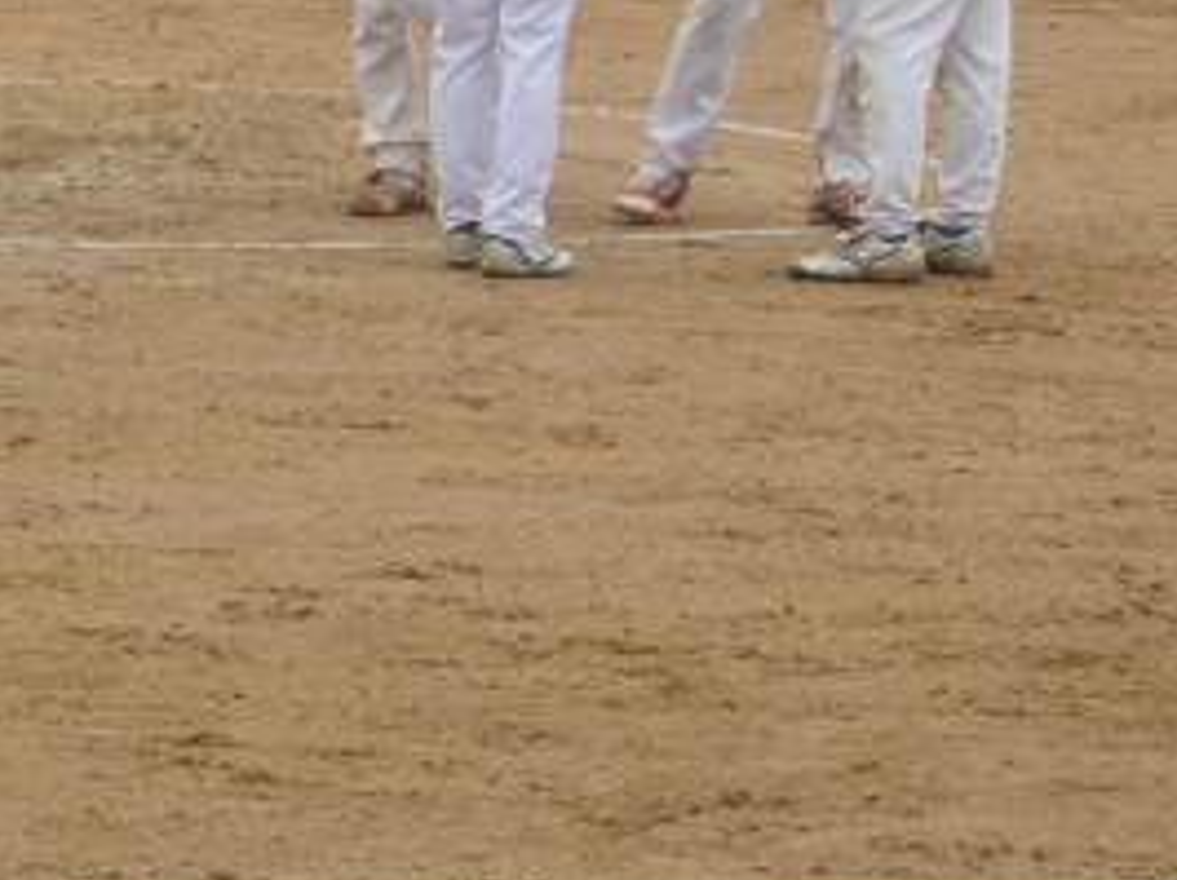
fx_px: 8051
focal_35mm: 237
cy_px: 22
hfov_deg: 8.3
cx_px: 111
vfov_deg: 6.2
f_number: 4.8
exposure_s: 1/80
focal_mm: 18.8
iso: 100
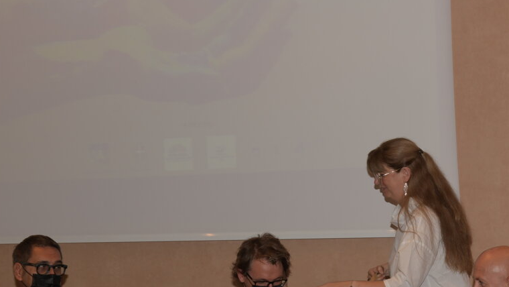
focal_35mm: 108
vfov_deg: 11.2
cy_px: 259
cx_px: 361
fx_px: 1458
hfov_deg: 19.7
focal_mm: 56
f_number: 6.3
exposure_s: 1/60
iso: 500
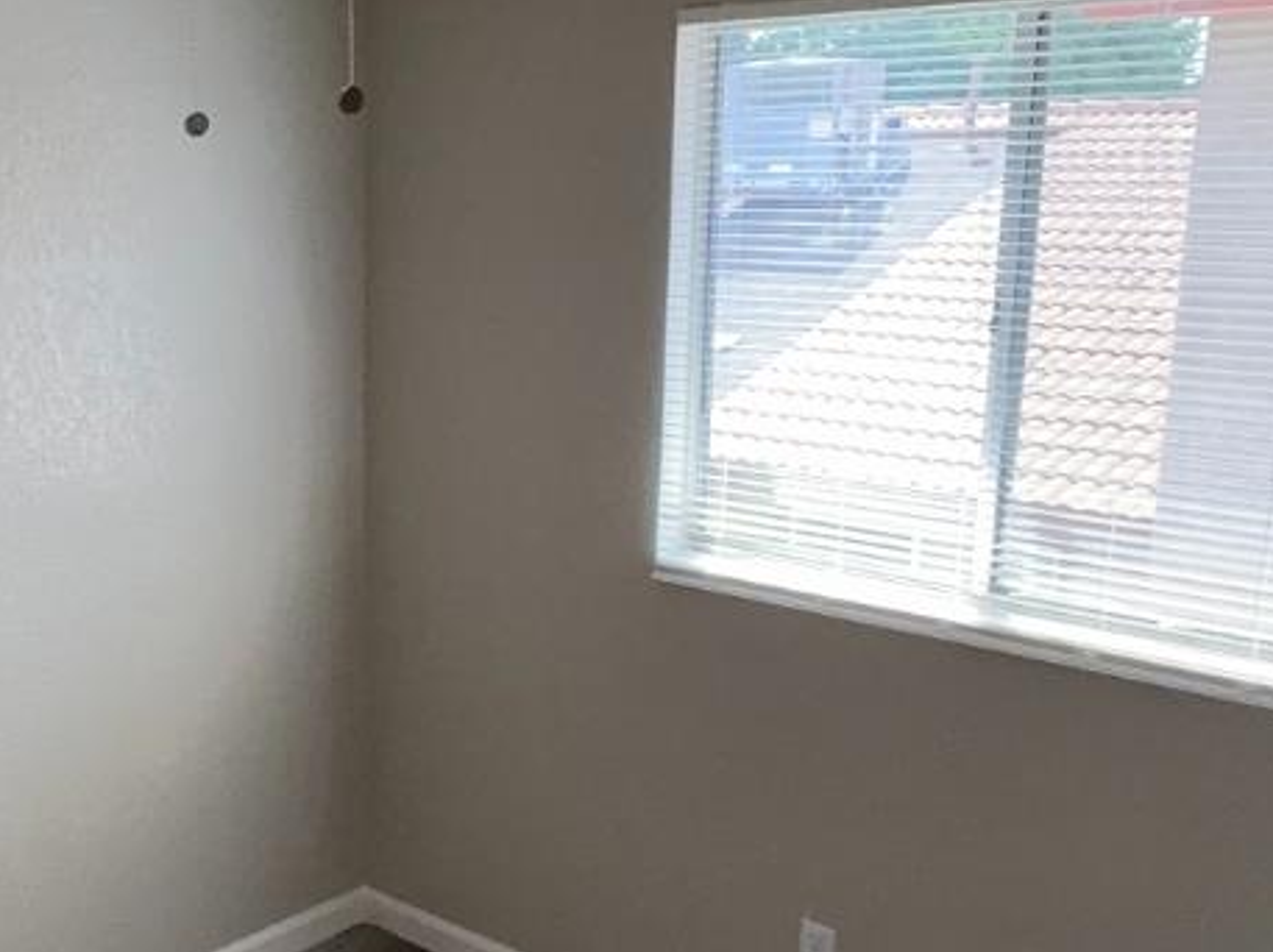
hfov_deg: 39.3
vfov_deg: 31.4
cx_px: 214
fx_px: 1690
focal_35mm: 46
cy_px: 536
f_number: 2.2
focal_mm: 2.22
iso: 125
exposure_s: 1/120
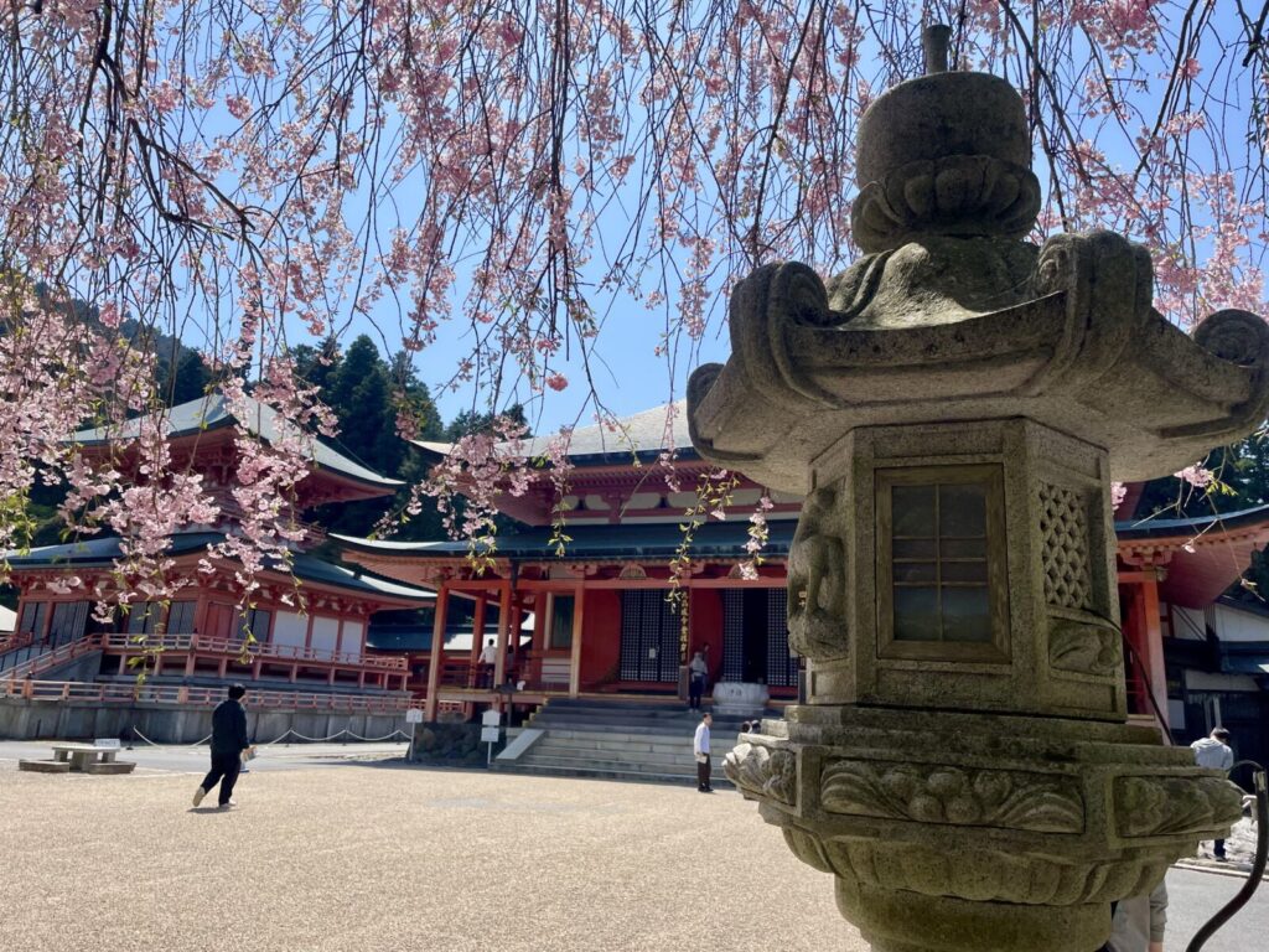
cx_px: 634
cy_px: 476
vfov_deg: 53.1
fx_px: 953
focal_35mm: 26
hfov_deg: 67.3
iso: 32
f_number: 1.6
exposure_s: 1/3509
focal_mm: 4.2
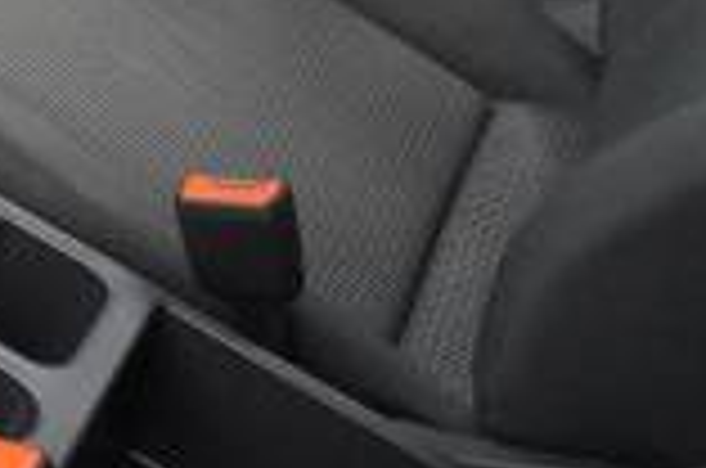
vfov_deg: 12.7
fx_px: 1918
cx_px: -715
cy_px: -360
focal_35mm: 98
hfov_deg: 16.1
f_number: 3.5
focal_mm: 16
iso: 4000
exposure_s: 1/200
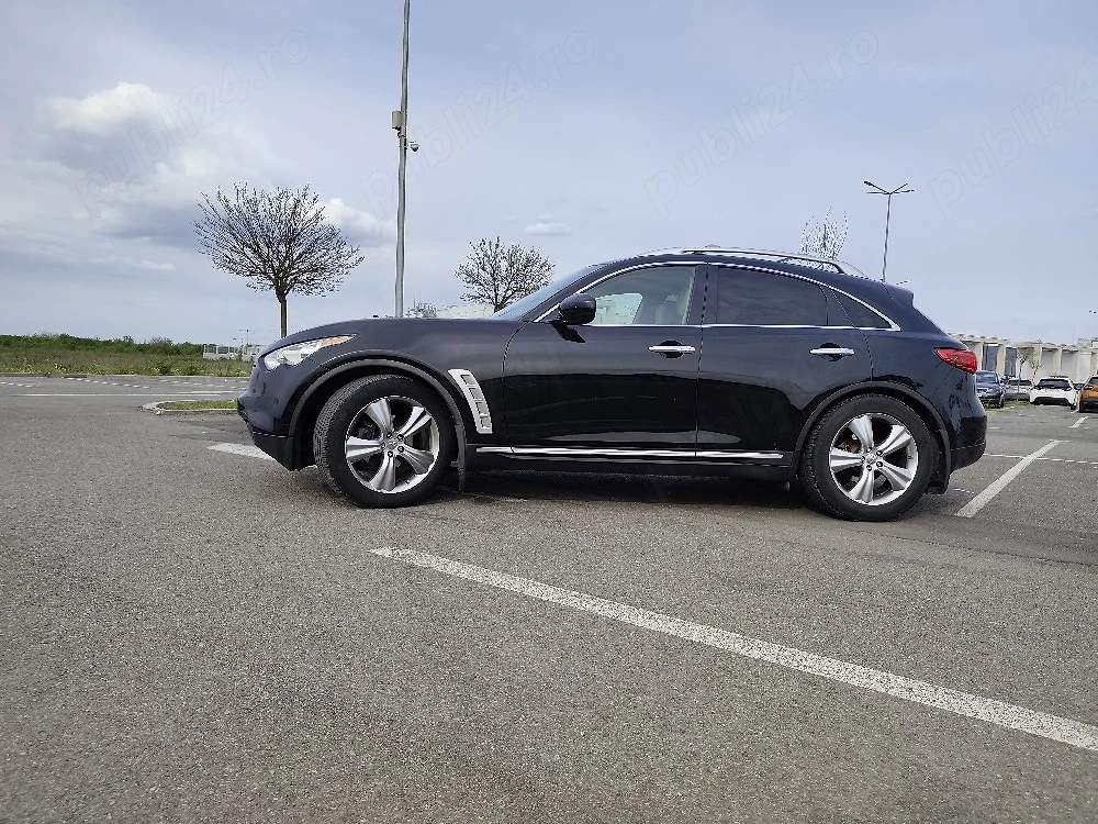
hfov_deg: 73.9
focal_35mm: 23
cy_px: 412
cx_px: 549
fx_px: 730
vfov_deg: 58.9
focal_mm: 6.19
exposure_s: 1/625
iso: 50
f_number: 1.65
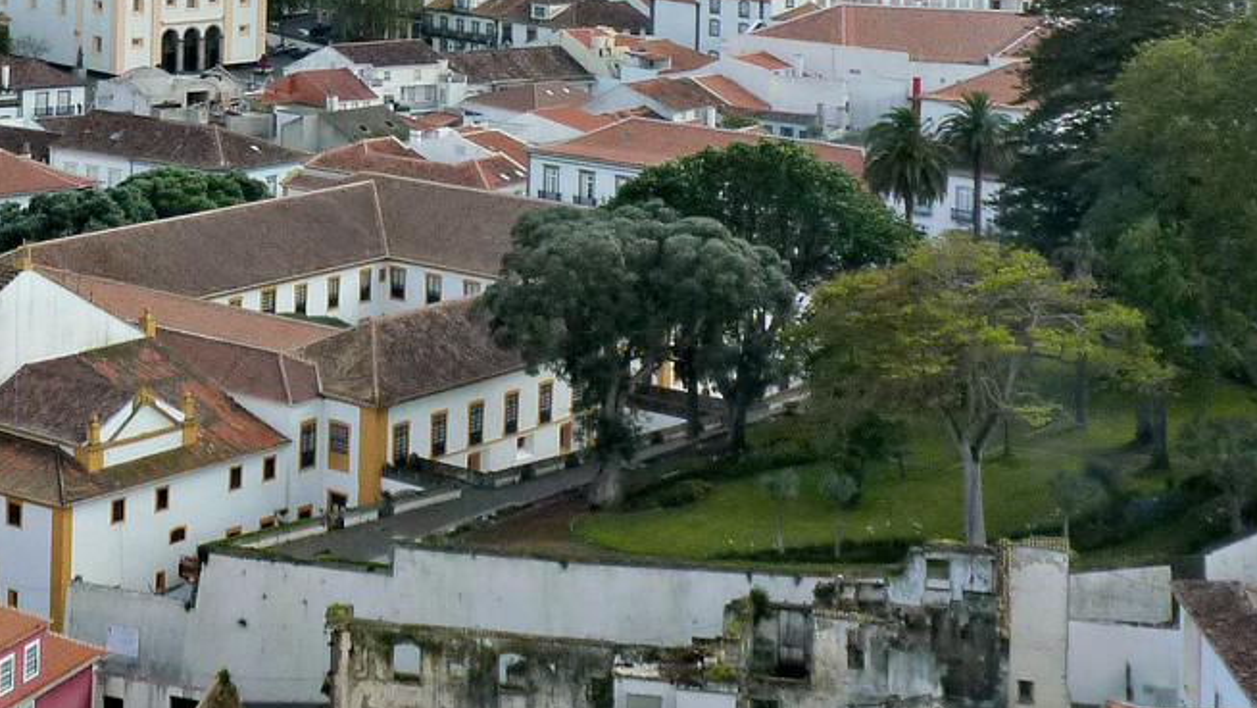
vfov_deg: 14.4
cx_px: 169
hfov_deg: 25.5
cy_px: -177
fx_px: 2700
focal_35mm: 81
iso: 125
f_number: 5.6
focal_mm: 6.8
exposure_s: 1/400
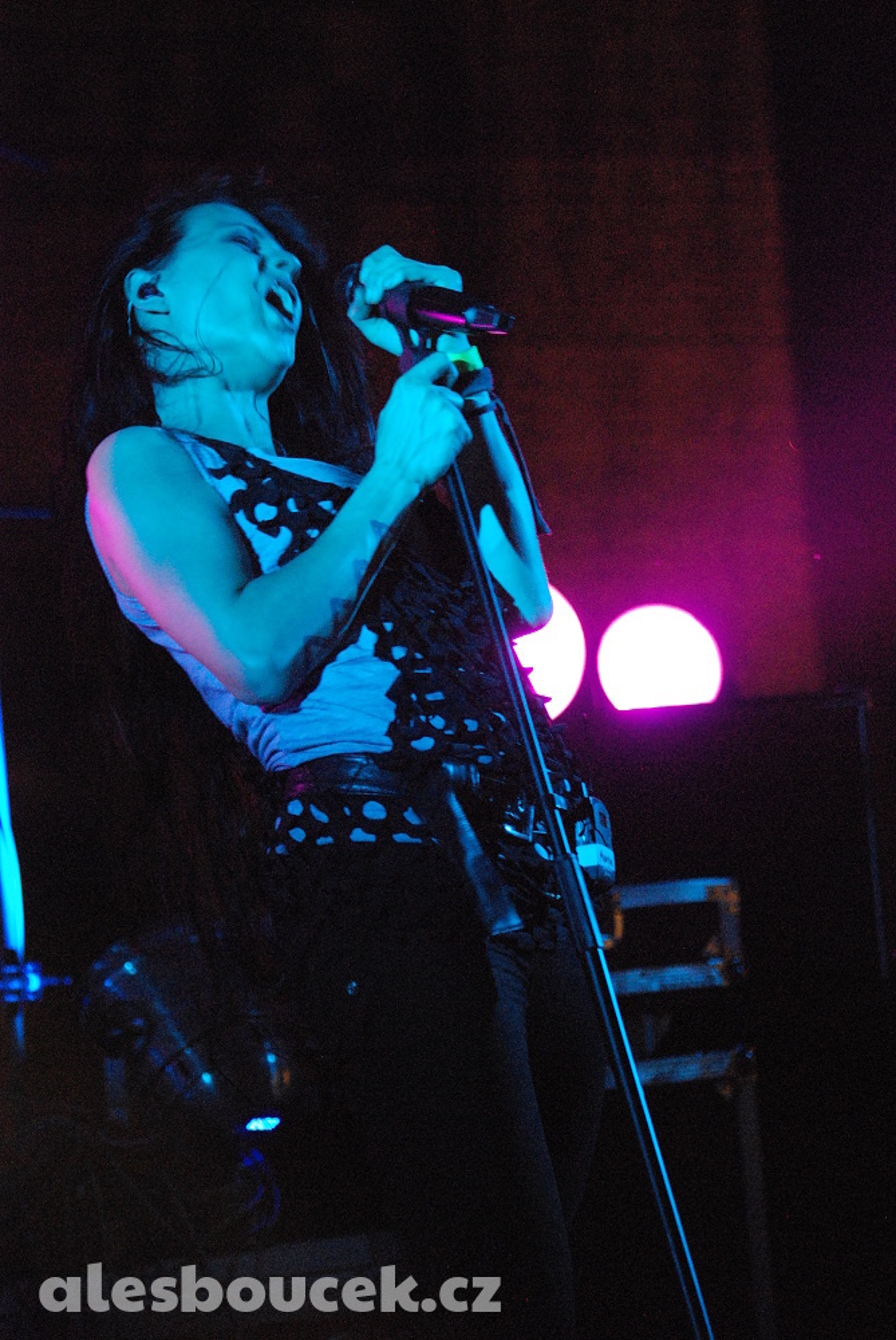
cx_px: 448
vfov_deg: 12.4
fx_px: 6145
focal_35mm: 165
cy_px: 670
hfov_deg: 8.3
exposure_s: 1/60
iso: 3200
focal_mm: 110
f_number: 4.2
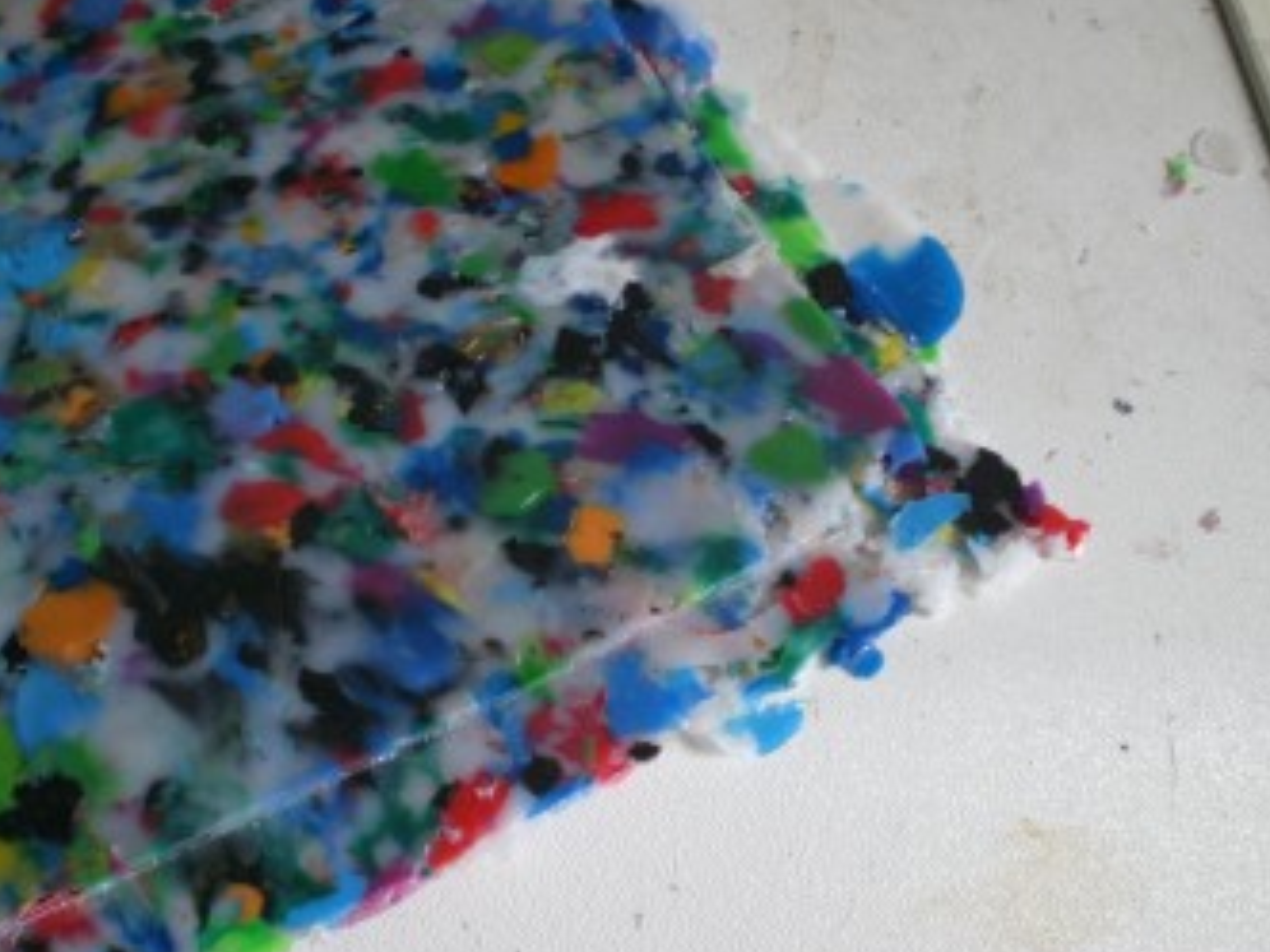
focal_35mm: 43
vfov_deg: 33.6
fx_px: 1578
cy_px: 444
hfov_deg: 43.8
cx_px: 654
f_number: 3.1
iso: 200
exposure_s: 1/125
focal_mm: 6.3
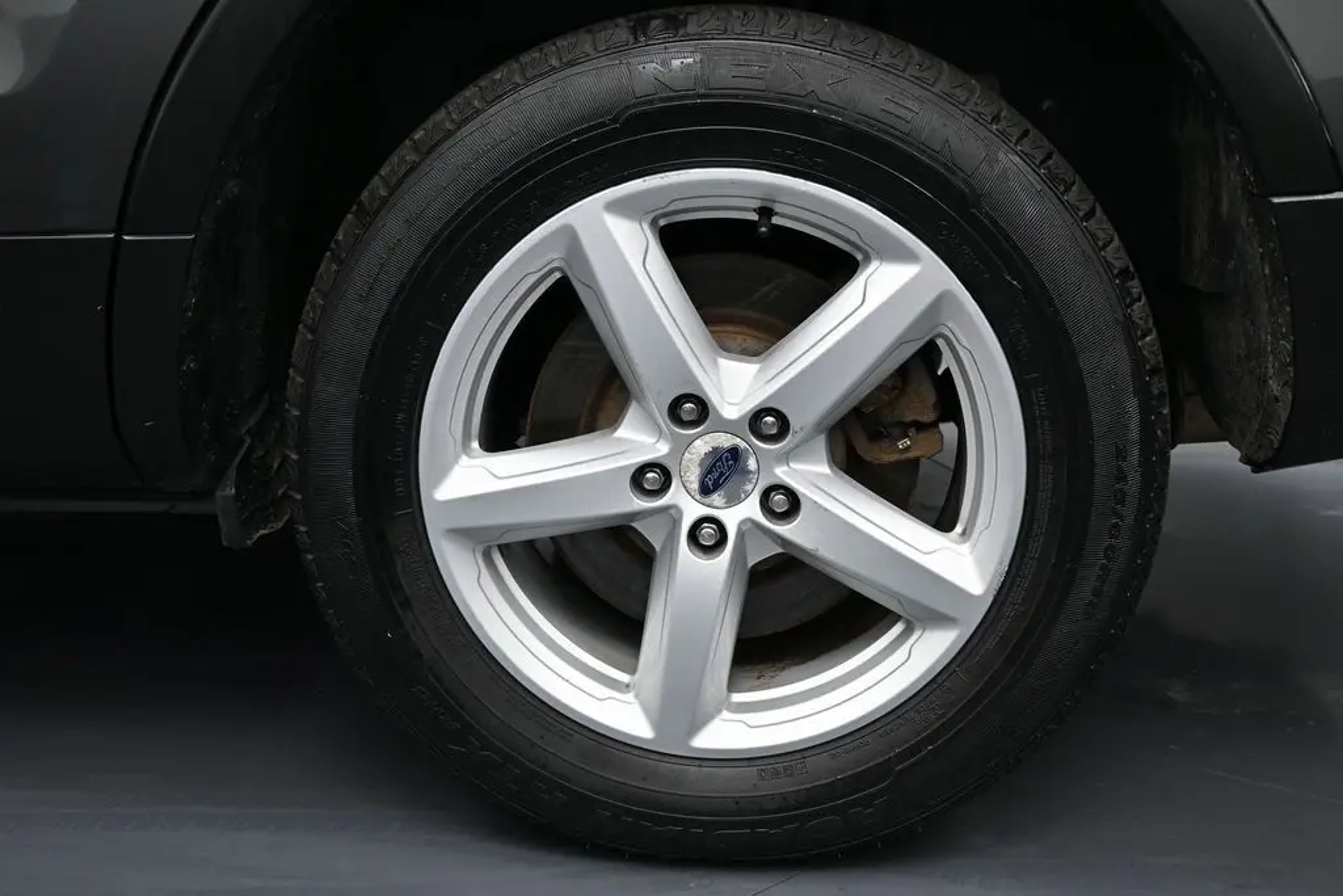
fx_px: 1399
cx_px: 672
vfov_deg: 35.5
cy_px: 448
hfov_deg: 51.3
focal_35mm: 38
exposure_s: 1/200
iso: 400
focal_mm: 25
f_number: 4.2
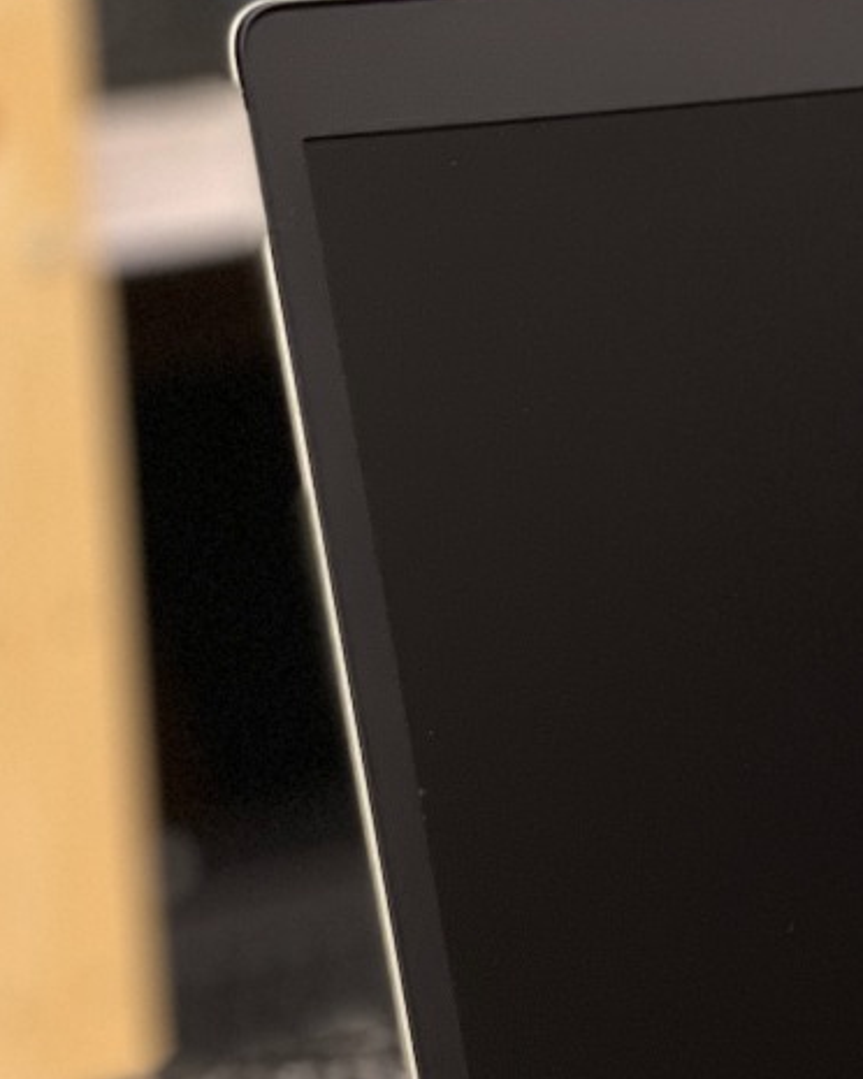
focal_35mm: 215
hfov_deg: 7.0
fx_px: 6864
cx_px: 1629
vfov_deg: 8.9
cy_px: 1135
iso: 200
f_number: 2.2
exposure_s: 1/40
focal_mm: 7.5
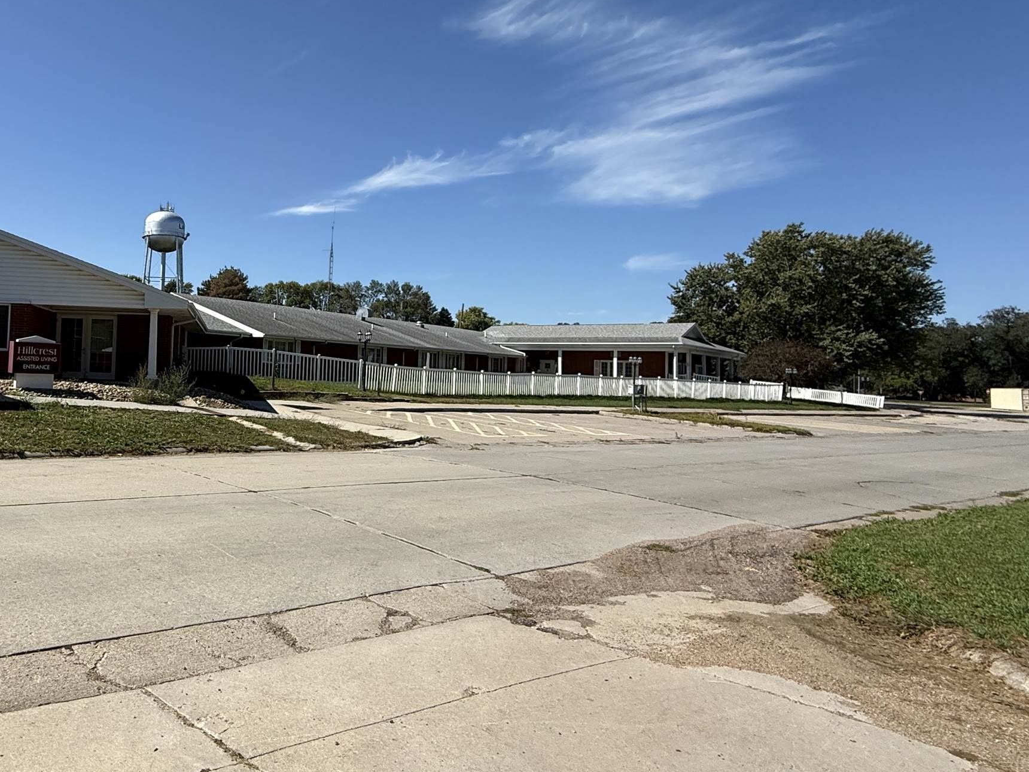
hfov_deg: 63.2
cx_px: 201
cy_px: 328
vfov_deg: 54.7
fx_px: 743
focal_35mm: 25
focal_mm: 2.22
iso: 50
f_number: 2.2
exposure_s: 1/2506
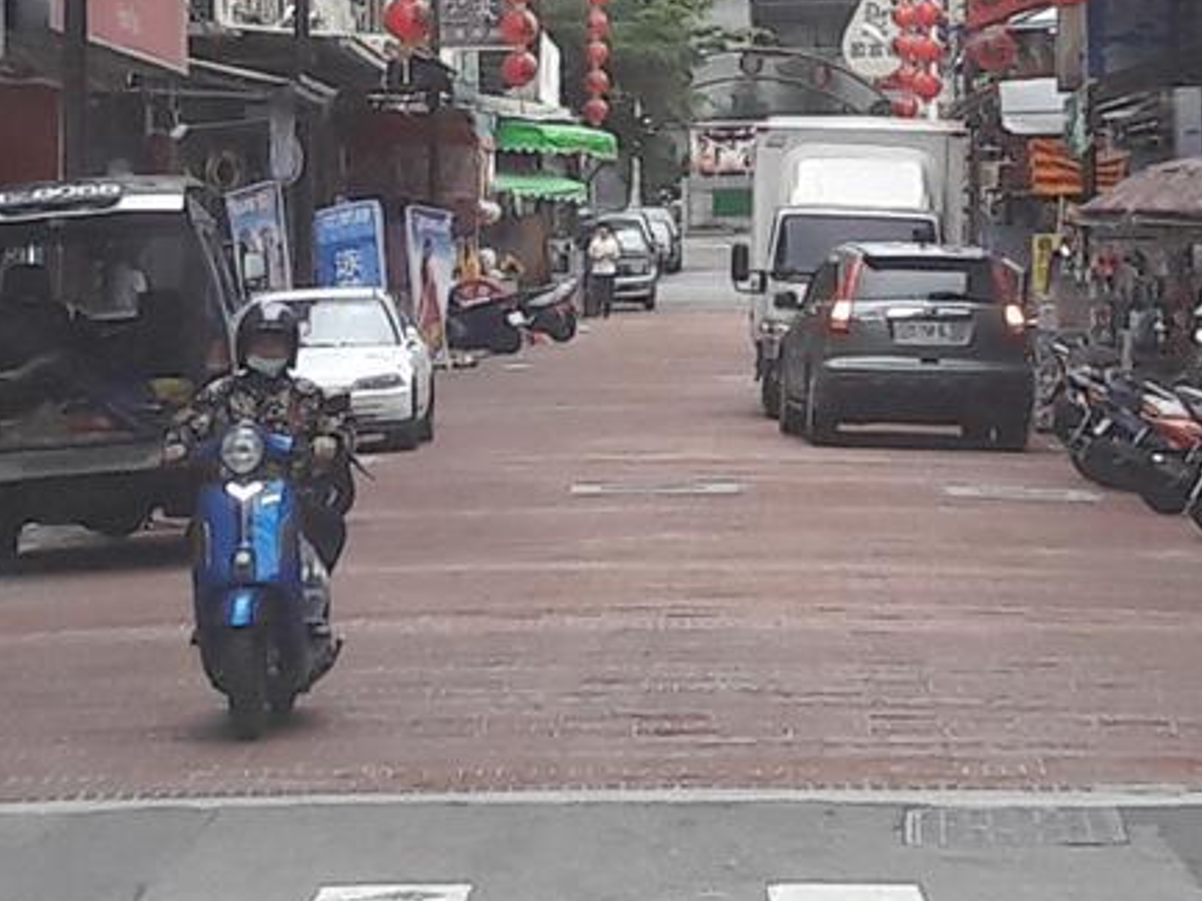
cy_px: 17
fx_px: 2431
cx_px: 479
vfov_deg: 20.4
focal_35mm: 70
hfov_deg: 27.7
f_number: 1.9
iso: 50
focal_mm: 3.7
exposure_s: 1/120
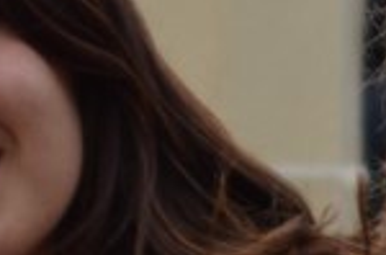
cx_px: 705
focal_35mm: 1804
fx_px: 19282
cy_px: 165
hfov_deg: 1.1
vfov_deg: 0.8
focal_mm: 200
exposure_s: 1/500
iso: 400
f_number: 5.6
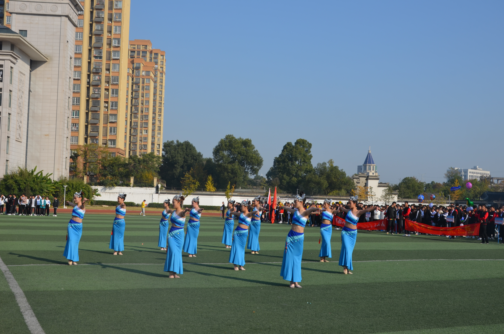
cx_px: 252
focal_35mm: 45
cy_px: 167
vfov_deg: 29.7
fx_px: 629
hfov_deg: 43.7
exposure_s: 1/320
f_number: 9
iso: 100
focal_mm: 30
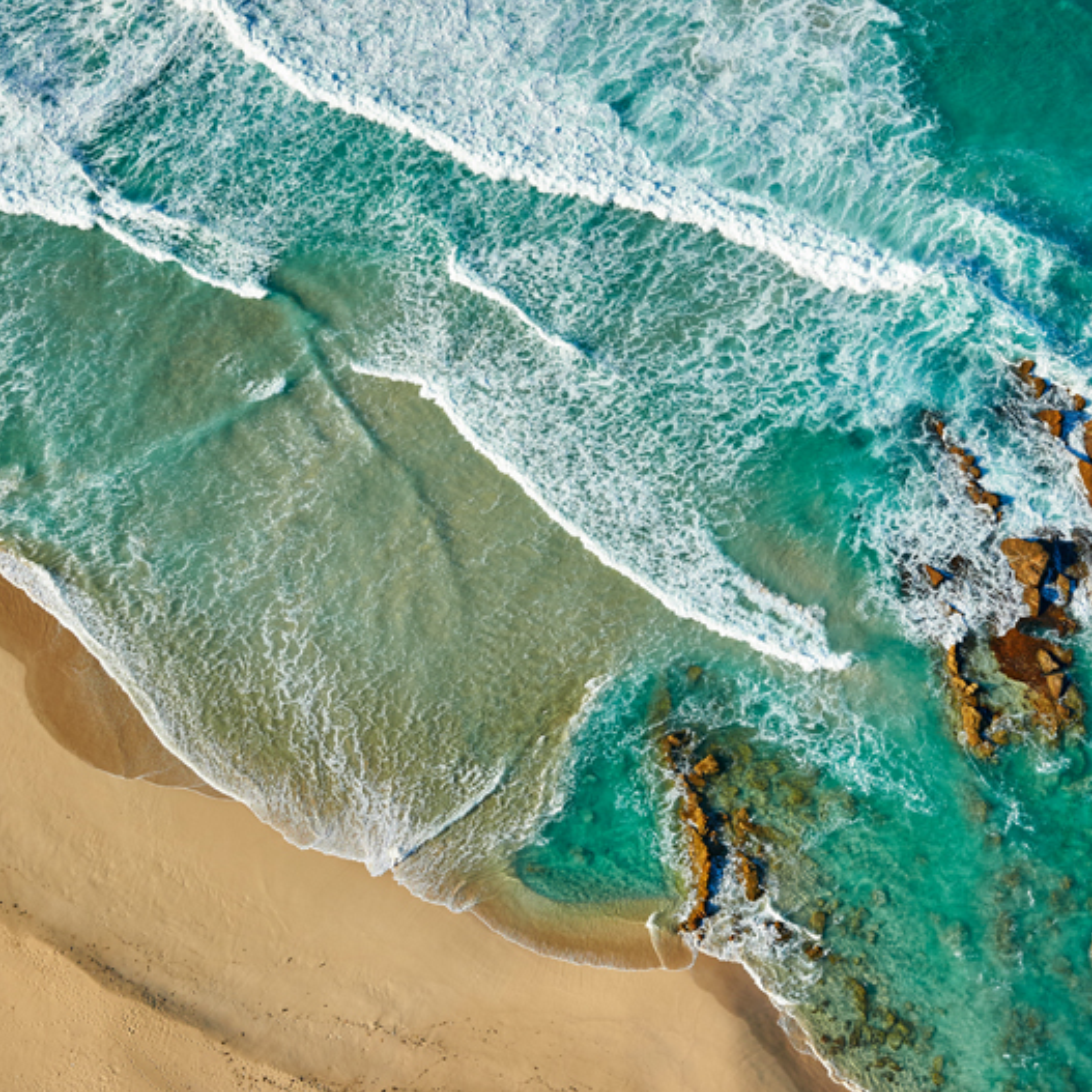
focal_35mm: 67
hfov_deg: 25.6
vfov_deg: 25.7
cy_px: 549
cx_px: 744
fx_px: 2391
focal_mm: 52
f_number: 8
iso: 1000
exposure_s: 1/1000
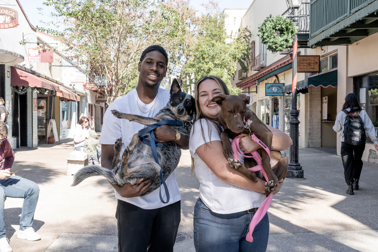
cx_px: 189
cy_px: 126
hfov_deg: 51.9
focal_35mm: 37
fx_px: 388
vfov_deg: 35.9
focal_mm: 37
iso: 500
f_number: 10
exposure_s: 1/160
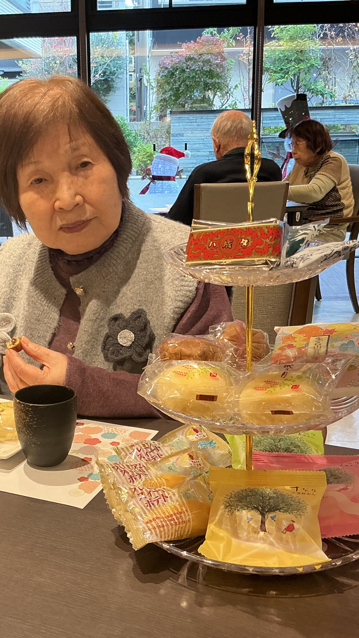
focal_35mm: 43
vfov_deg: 47.4
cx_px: 106
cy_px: 323
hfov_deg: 27.5
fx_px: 728
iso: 80
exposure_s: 1/60
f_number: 1.8
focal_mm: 3
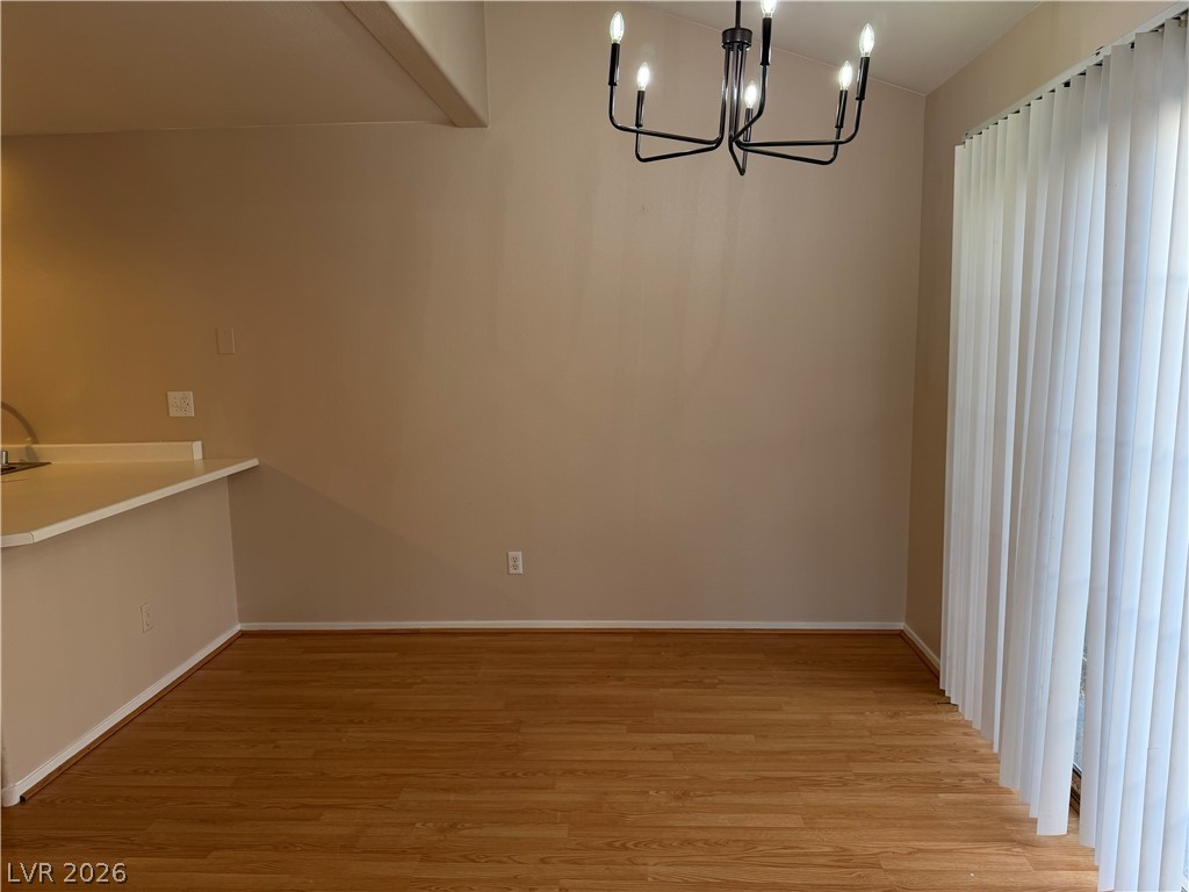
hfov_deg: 71.6
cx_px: 594
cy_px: 446
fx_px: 824
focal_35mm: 24
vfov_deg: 56.8
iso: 100
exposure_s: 1/120
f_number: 1.78
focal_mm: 6.76
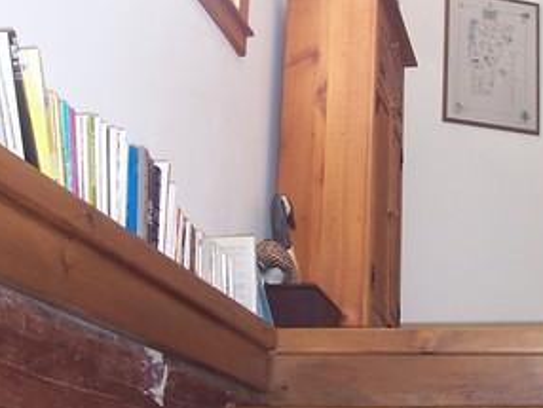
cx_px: 357
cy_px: 209
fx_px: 1193
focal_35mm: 76
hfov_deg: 25.5
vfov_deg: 19.4
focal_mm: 5.6
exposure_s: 1/60
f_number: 2.7
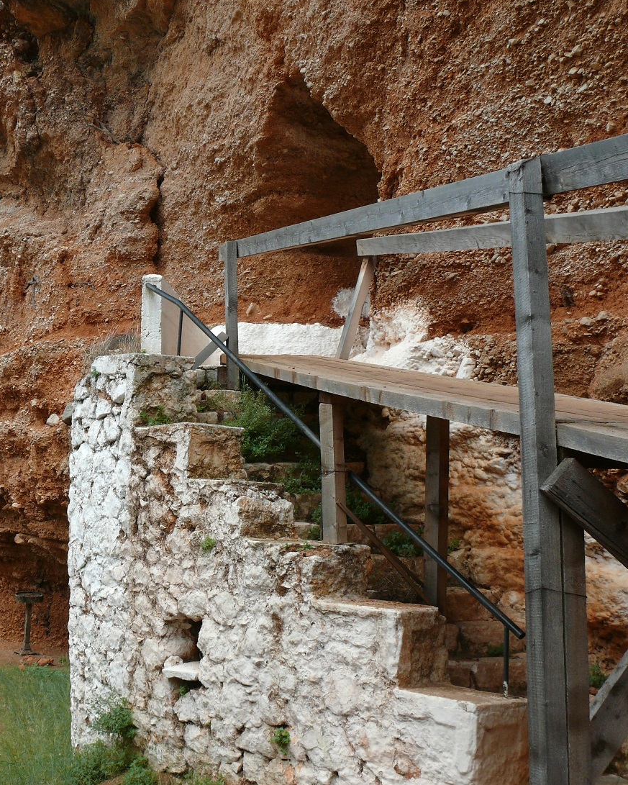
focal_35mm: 46
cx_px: 133
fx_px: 1069
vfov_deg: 40.3
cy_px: 391
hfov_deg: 31.9
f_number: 4
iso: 100
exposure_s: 1/125
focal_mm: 7.4
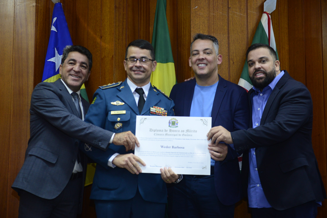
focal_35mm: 60
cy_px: 109
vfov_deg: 22.6
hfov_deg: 33.4
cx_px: 164
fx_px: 545
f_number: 4
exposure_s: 1/125
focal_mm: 60
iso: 2000
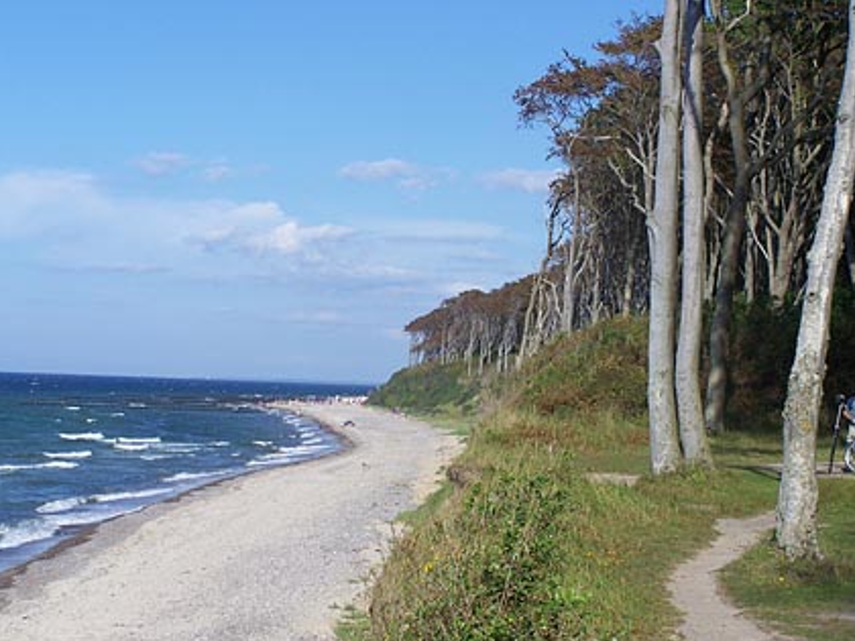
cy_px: 323
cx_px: 426
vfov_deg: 19.4
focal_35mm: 76
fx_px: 1877
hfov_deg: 25.7
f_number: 4.5
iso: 64
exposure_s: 1/500
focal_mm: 12.4
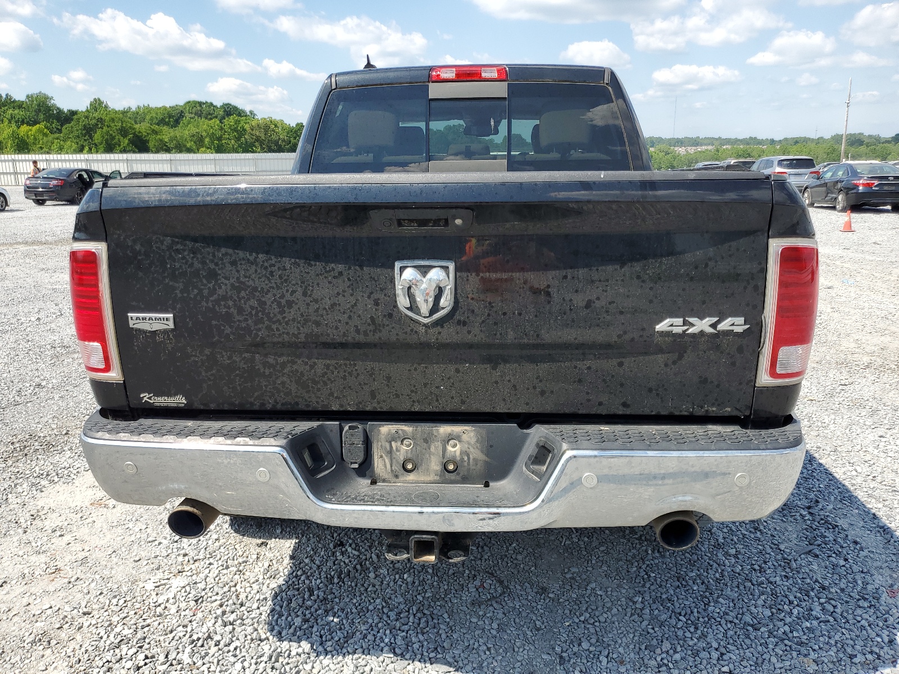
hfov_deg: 67.3
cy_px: 337
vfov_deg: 53.1
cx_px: 450
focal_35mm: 26
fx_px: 675
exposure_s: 1/2000
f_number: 1.5
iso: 50
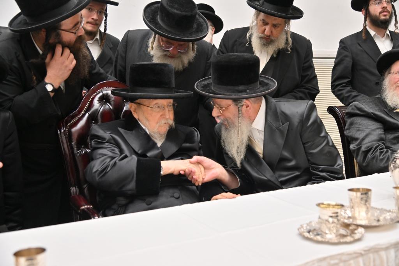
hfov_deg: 50.7
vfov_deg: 35.1
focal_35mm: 38
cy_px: 133
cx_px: 200
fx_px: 421
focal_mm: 38
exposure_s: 1/200
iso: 1000
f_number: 4
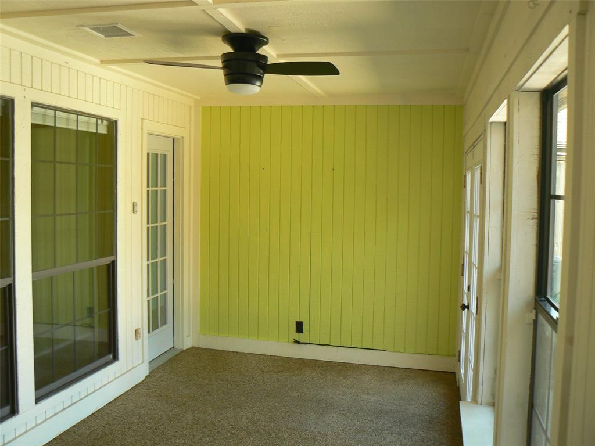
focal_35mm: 36
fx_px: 619
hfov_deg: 51.4
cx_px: 298
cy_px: 223
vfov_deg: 39.7
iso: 100
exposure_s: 1/30
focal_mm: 6
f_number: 2.8
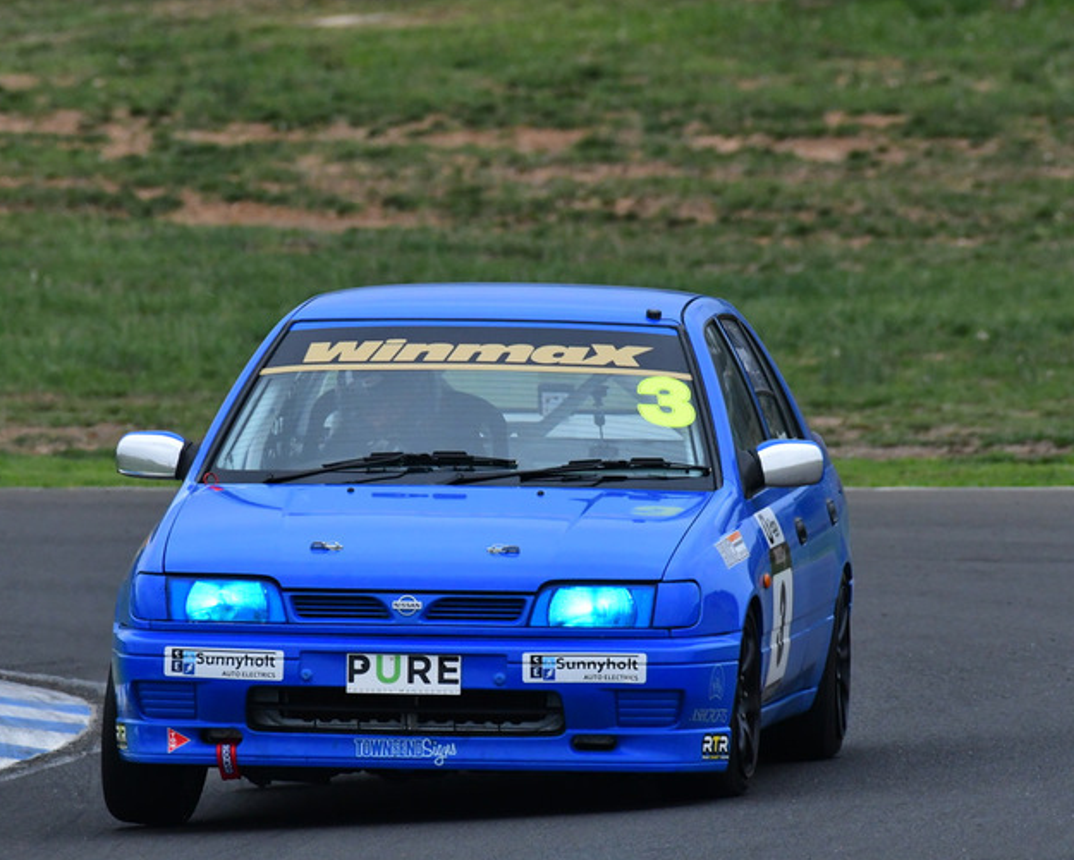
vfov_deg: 1.7
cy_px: 442
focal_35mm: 901
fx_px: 28639
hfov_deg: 2.1
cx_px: 428
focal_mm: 500
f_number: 10
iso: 2000
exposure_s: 1/640
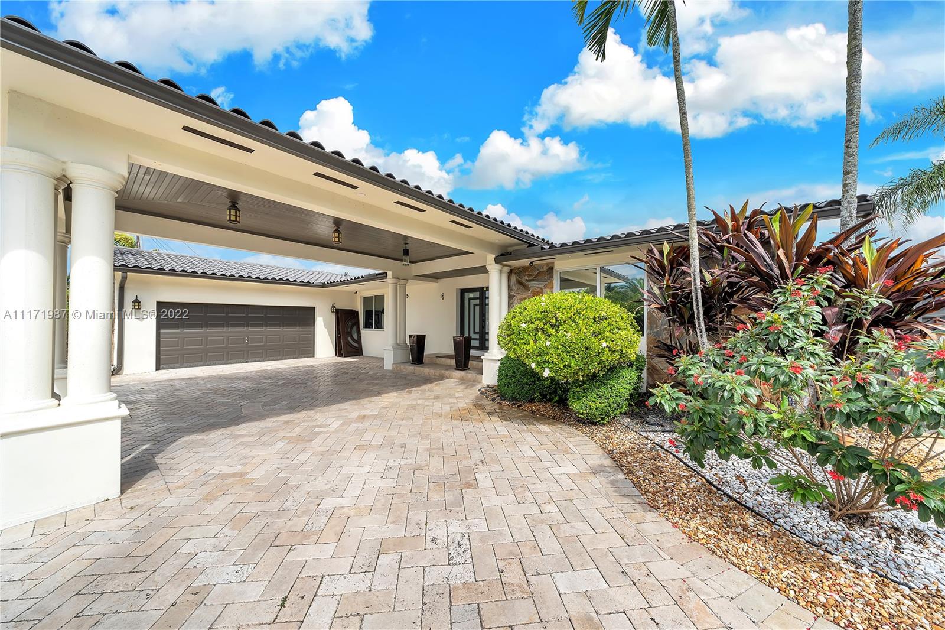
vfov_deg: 90.0
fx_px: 315
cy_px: 315
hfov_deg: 112.6
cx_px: 472
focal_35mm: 12
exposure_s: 1/8
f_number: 11
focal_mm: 12
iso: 50
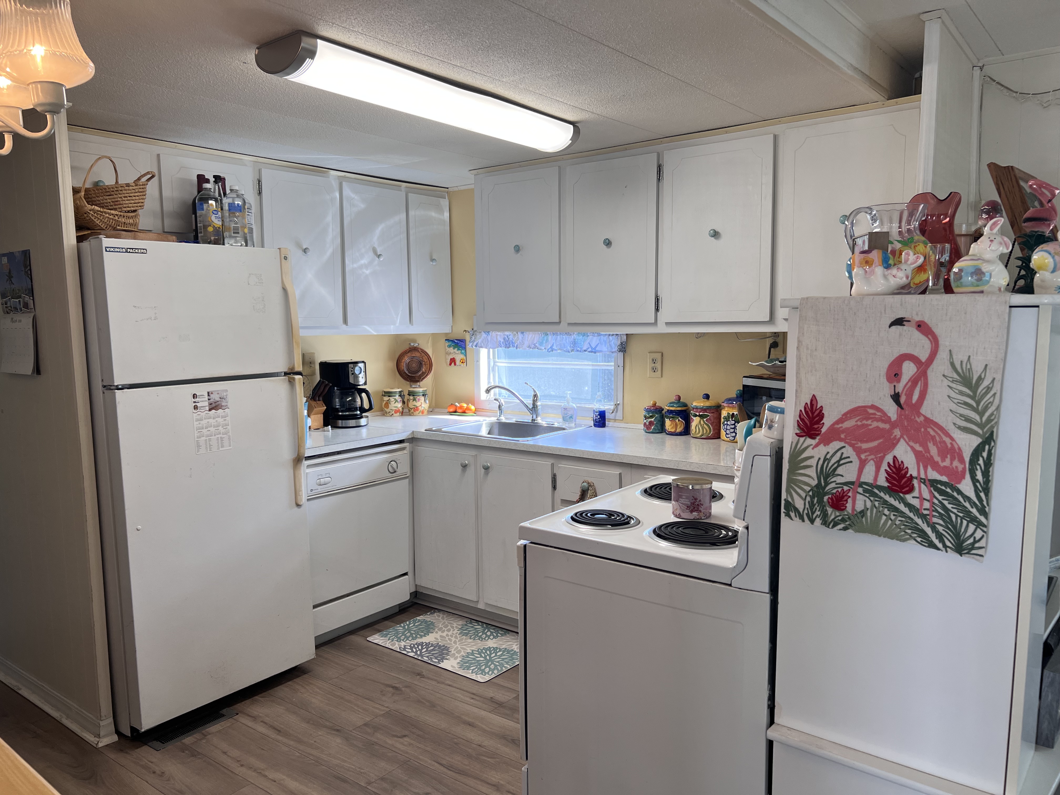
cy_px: 398
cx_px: 530
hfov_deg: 67.3
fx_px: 796
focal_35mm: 26
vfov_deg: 53.1
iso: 50
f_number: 1.5
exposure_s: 1/146
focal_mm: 5.7
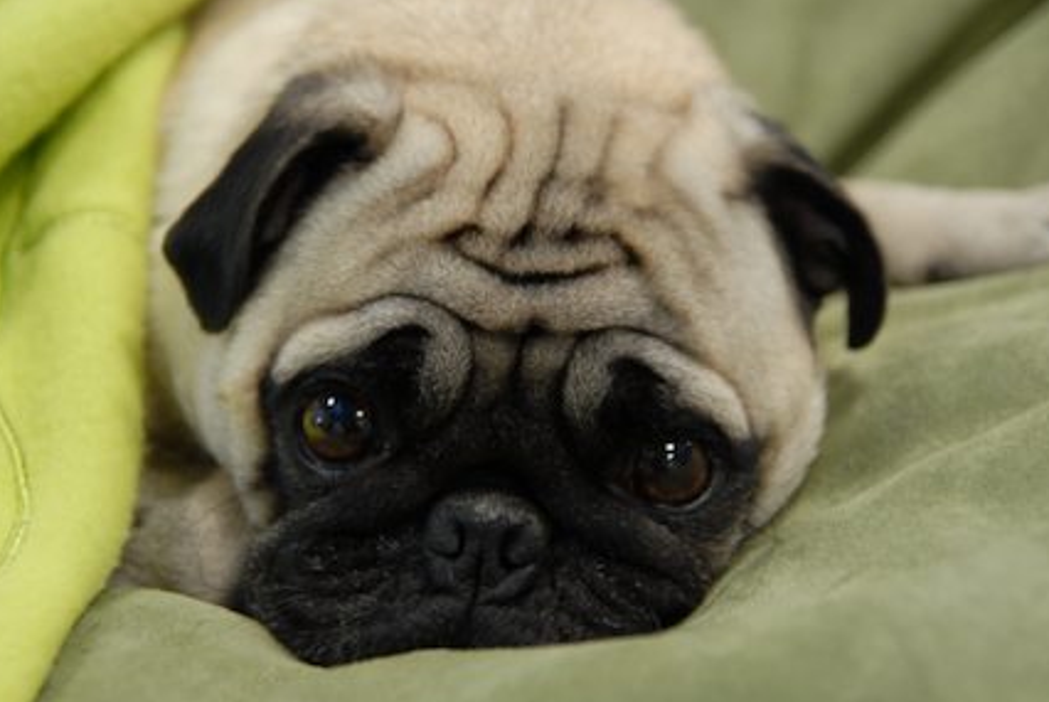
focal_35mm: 88
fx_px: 2567
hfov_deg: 23.1
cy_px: 387
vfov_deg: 15.6
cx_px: 520
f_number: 2.8
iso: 100
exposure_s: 1/6
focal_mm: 50
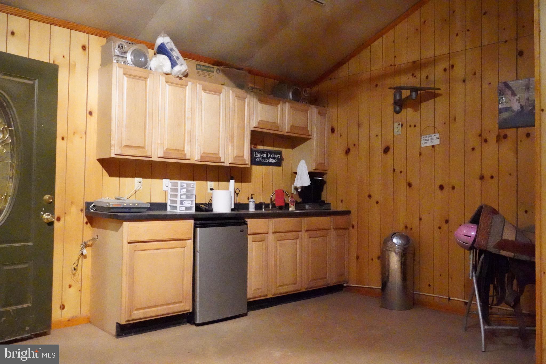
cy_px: 182
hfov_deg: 63.7
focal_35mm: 29
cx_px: 273
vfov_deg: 45.0
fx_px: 440
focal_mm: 29
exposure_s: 1/200
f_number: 8
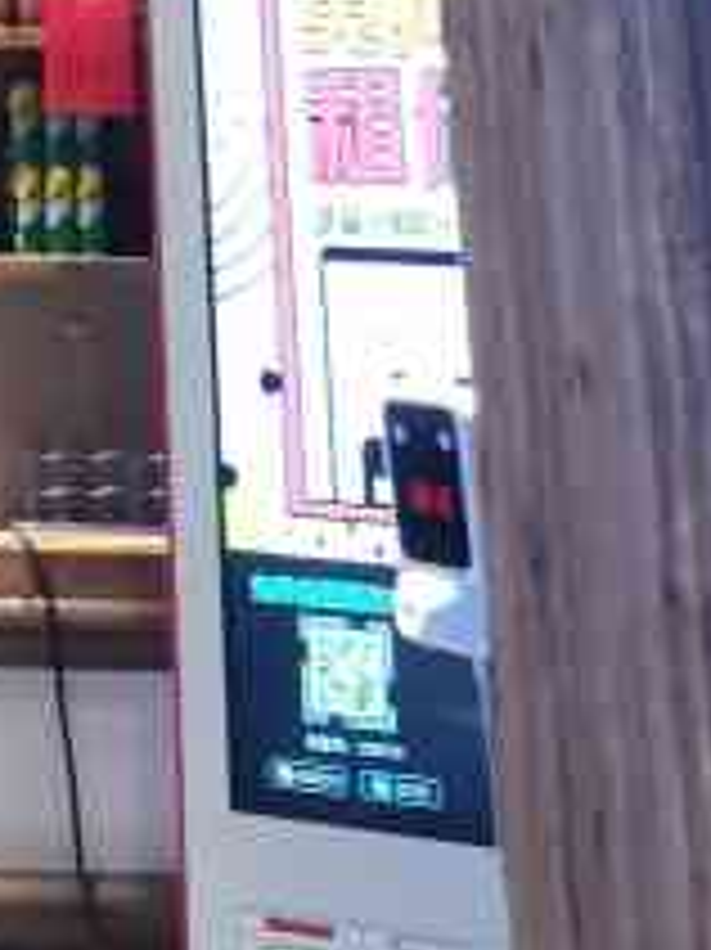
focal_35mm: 115
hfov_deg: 12.2
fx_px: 3153
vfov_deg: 13.7
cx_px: -400
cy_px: -1123
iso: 400
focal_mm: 4.75
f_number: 1.8
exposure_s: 1/33.3
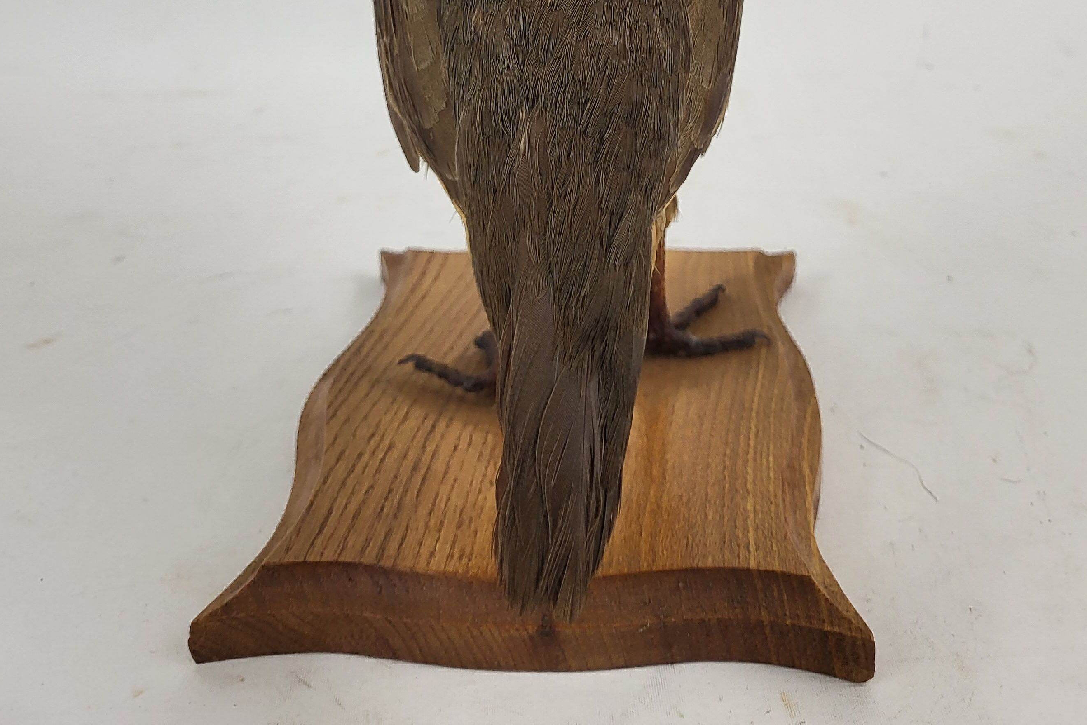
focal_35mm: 41
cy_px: -87
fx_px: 1238
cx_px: 581
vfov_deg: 29.2
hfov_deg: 47.4
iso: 200
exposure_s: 1/100
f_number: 1.8
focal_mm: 5.4
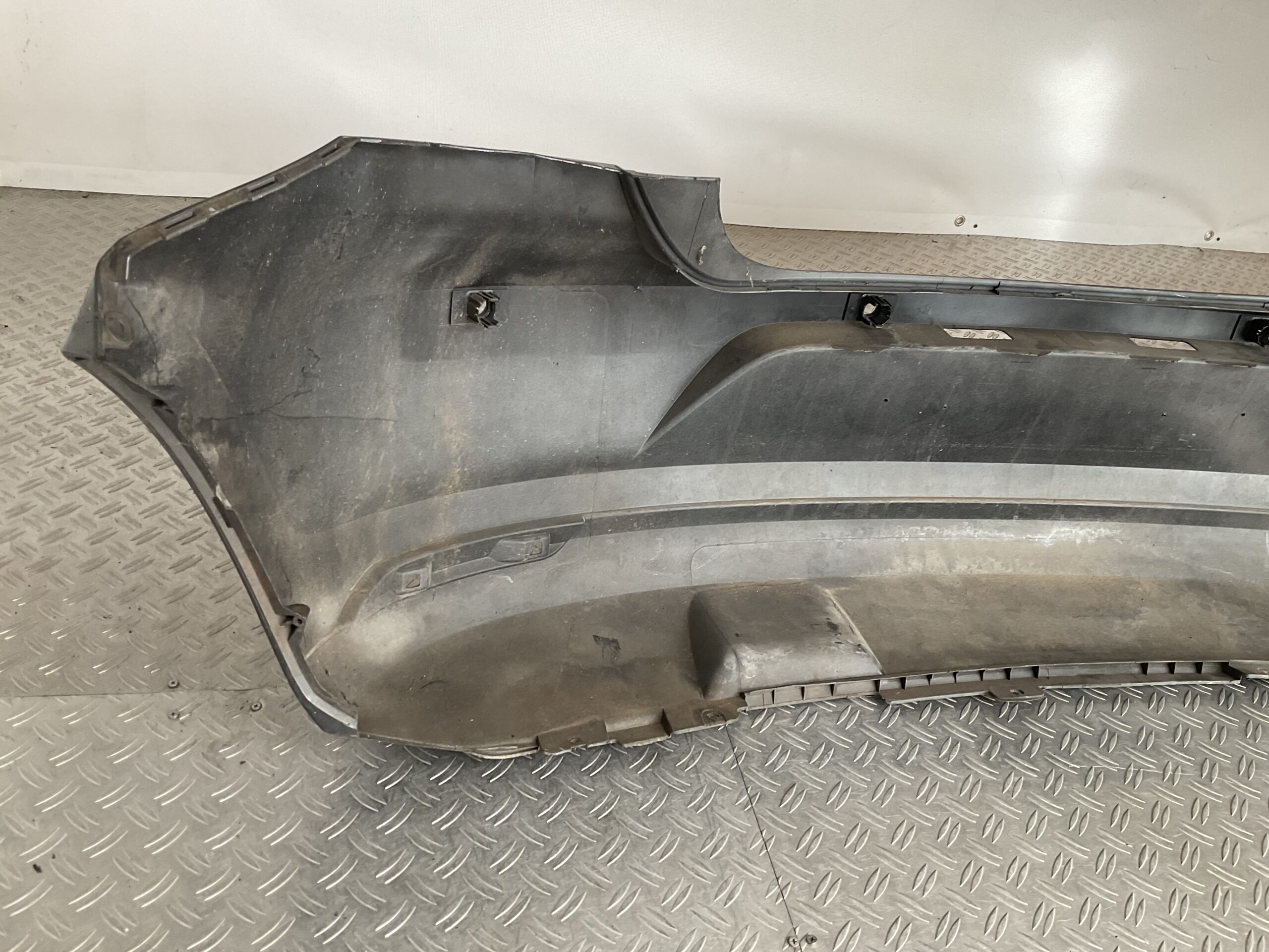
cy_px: 476
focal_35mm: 29
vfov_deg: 48.2
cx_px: 634
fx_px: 1063
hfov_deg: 61.7
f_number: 1.8
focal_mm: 3
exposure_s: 1/100
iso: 50
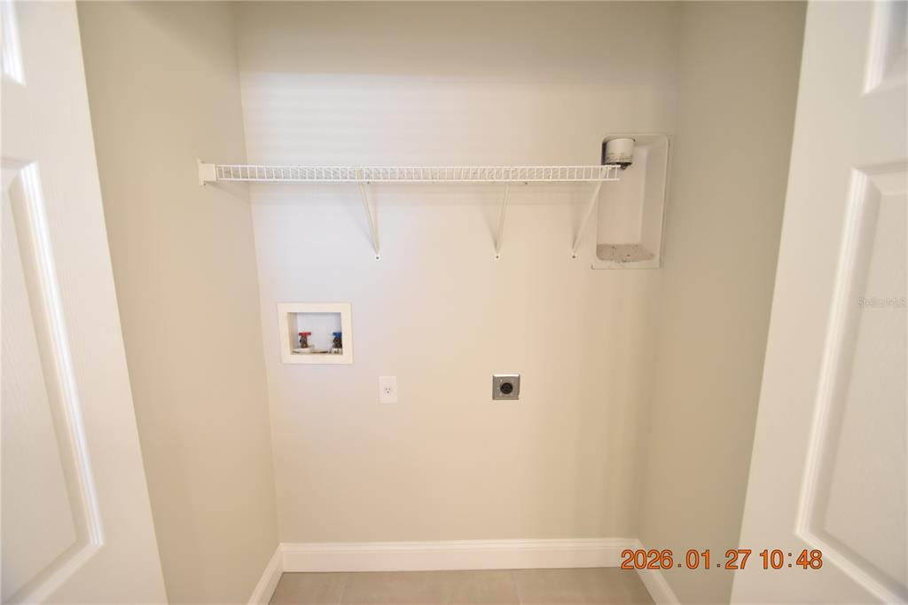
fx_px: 378
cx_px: 454
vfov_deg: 77.3
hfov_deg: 100.4
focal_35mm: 15
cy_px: 302
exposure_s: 1/20
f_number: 3.5
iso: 800
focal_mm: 10
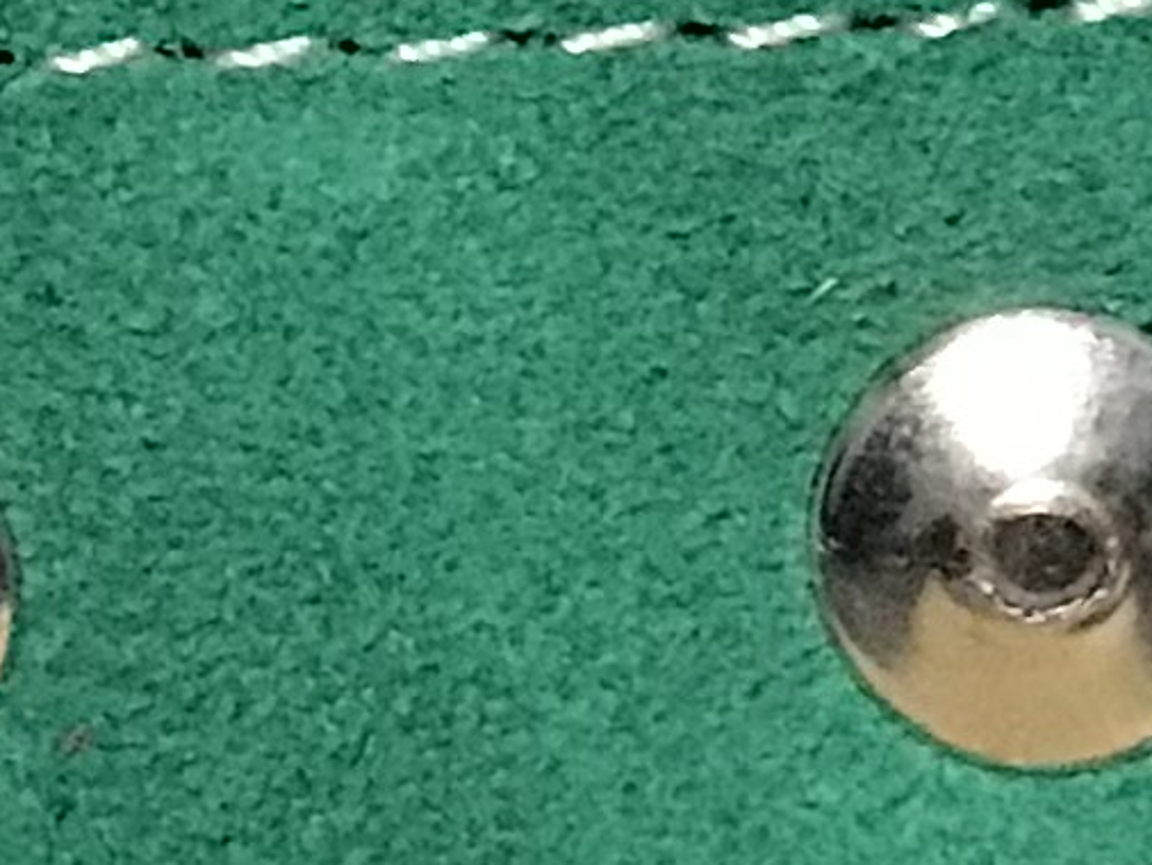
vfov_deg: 3.3
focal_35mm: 454
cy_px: 642
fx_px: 15116
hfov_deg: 4.4
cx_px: 530
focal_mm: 6.6
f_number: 2.8
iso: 200
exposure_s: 1/50
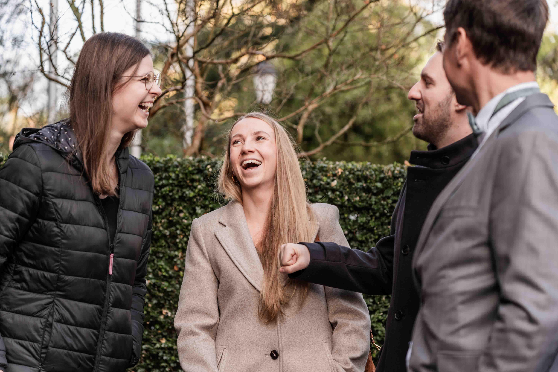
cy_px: 186
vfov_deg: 18.2
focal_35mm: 75
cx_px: 279
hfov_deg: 27.0
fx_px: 1162
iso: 100
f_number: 2.8
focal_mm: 75
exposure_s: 1/200
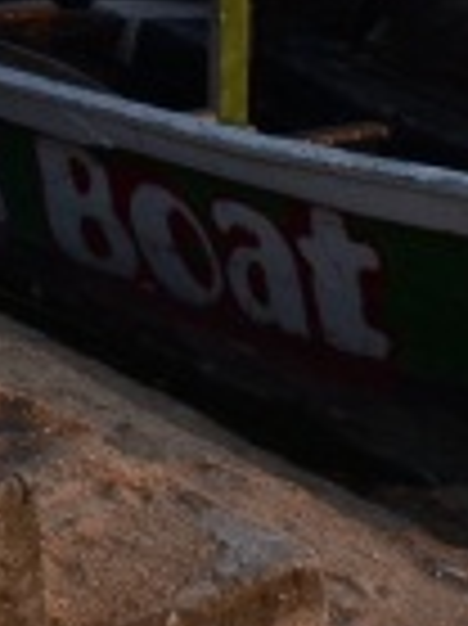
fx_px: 3448
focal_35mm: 191
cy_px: -667
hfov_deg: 7.8
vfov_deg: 9.6
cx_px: 194
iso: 500
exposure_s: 1/160
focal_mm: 18
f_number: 11
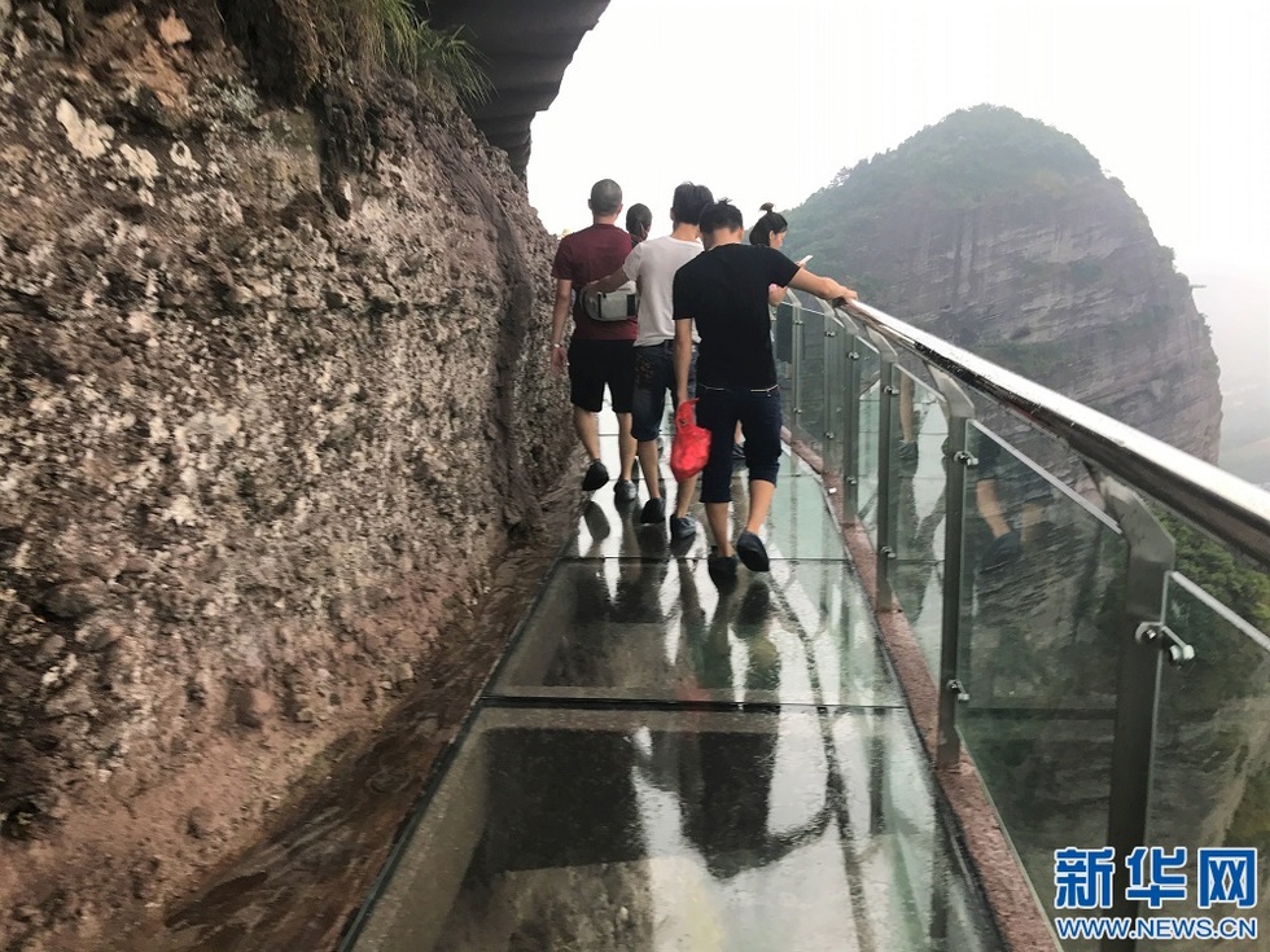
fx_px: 1027
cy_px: 476
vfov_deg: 49.7
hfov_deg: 63.4
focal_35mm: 28
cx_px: 635
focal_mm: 3.99
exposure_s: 1/101
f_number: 1.8
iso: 20
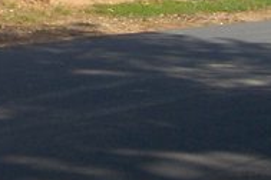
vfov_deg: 5.4
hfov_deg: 8.1
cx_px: -185
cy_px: -205
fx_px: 1867
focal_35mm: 248
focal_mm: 8.19
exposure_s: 1/382
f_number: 5
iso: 100
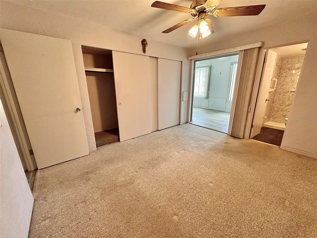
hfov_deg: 102.1
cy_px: 119
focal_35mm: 14
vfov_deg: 85.7
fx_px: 128
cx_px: 158
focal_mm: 2.22
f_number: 2.2
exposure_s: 1/120
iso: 320
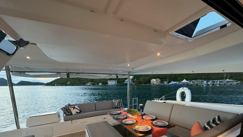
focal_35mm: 16
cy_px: 96
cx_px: 127
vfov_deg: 64.6
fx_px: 103
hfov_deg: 99.3
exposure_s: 1/60
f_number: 2.2
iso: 500
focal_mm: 2.22
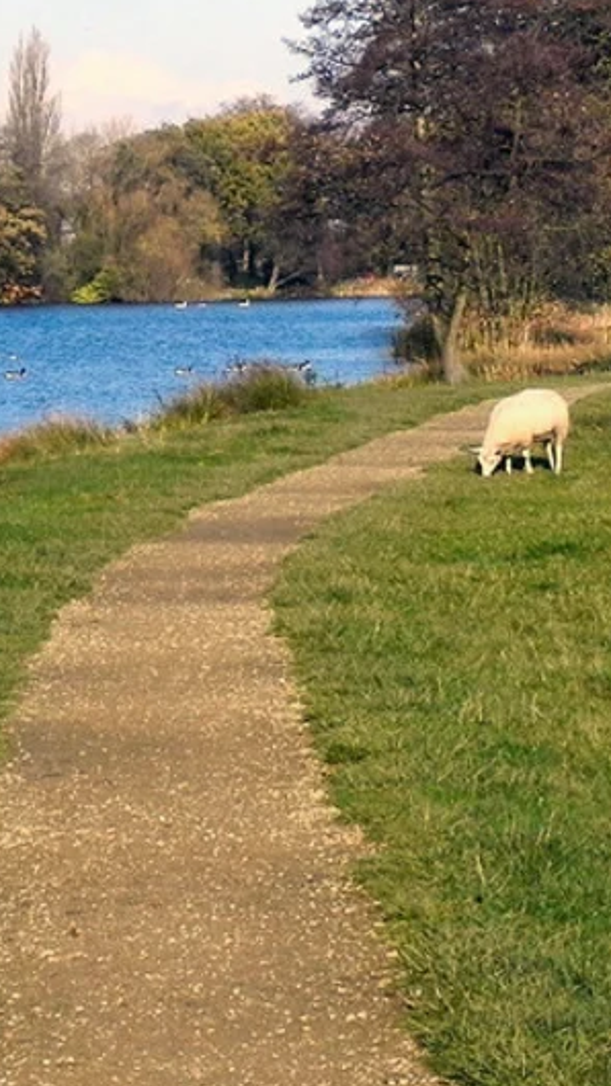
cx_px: 314
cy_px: 385
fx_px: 5330
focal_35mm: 185
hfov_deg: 6.6
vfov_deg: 11.6
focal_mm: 13.4
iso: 160
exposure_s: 1/315
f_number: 8
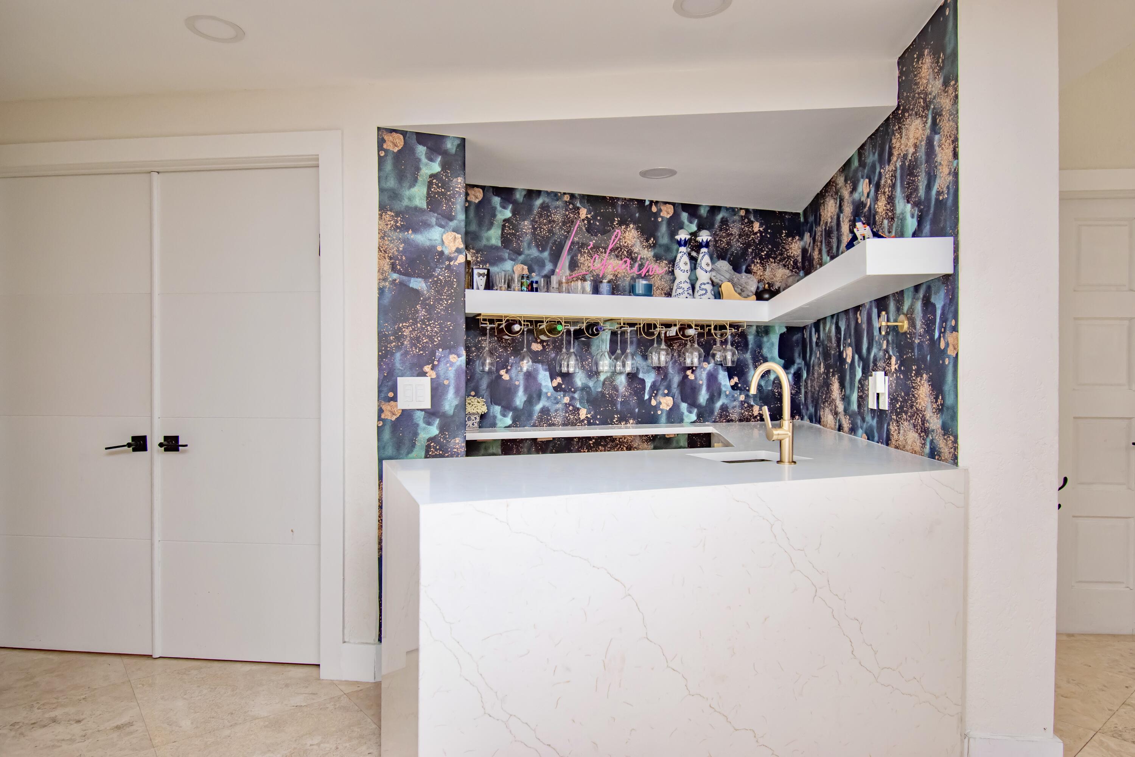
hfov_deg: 81.2
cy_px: 378
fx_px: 662
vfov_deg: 59.5
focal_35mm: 21
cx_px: 568
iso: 800
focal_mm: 14
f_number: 5
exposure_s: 1/100
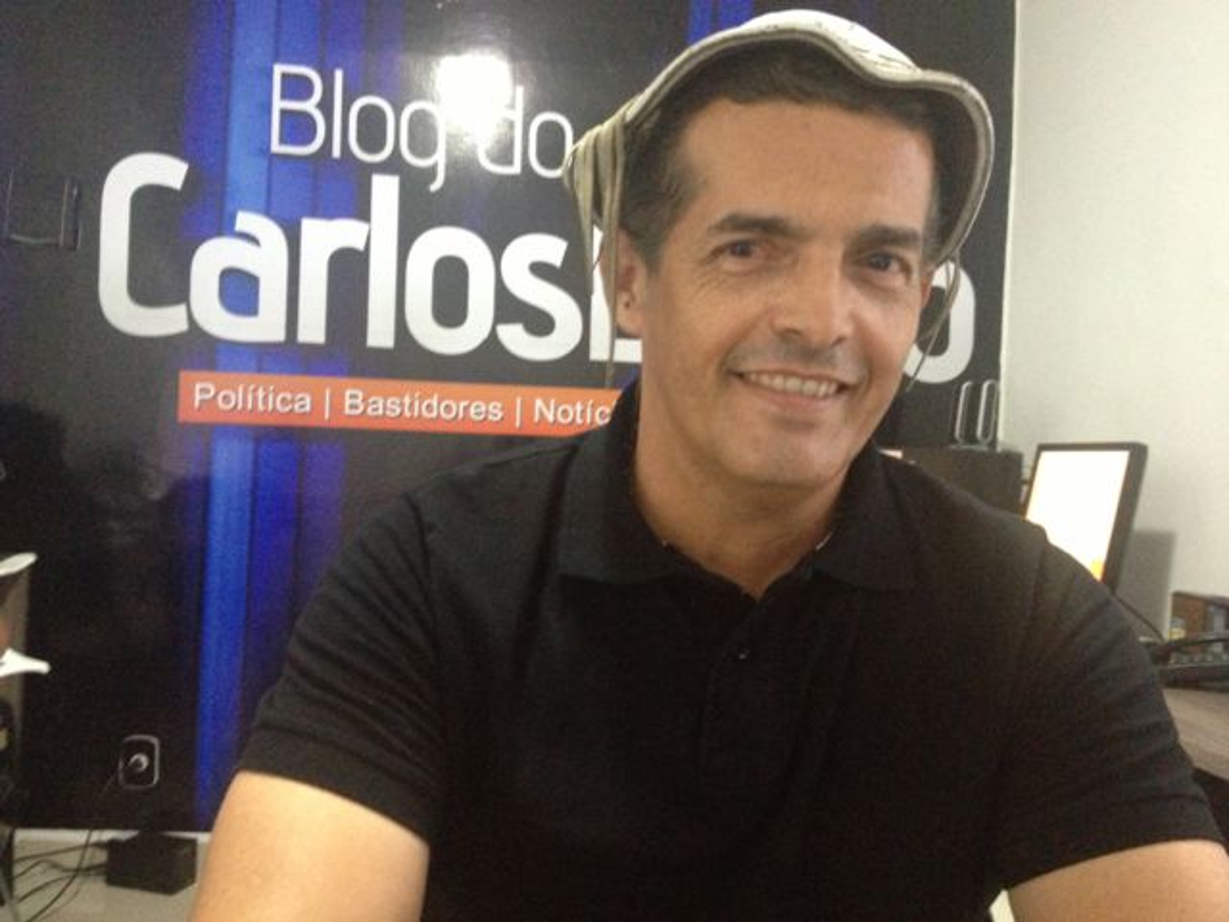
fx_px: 1243
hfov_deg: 52.6
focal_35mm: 35
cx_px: 614
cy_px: 461
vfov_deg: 40.7
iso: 640
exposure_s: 1/15
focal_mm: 4.28
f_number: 2.4
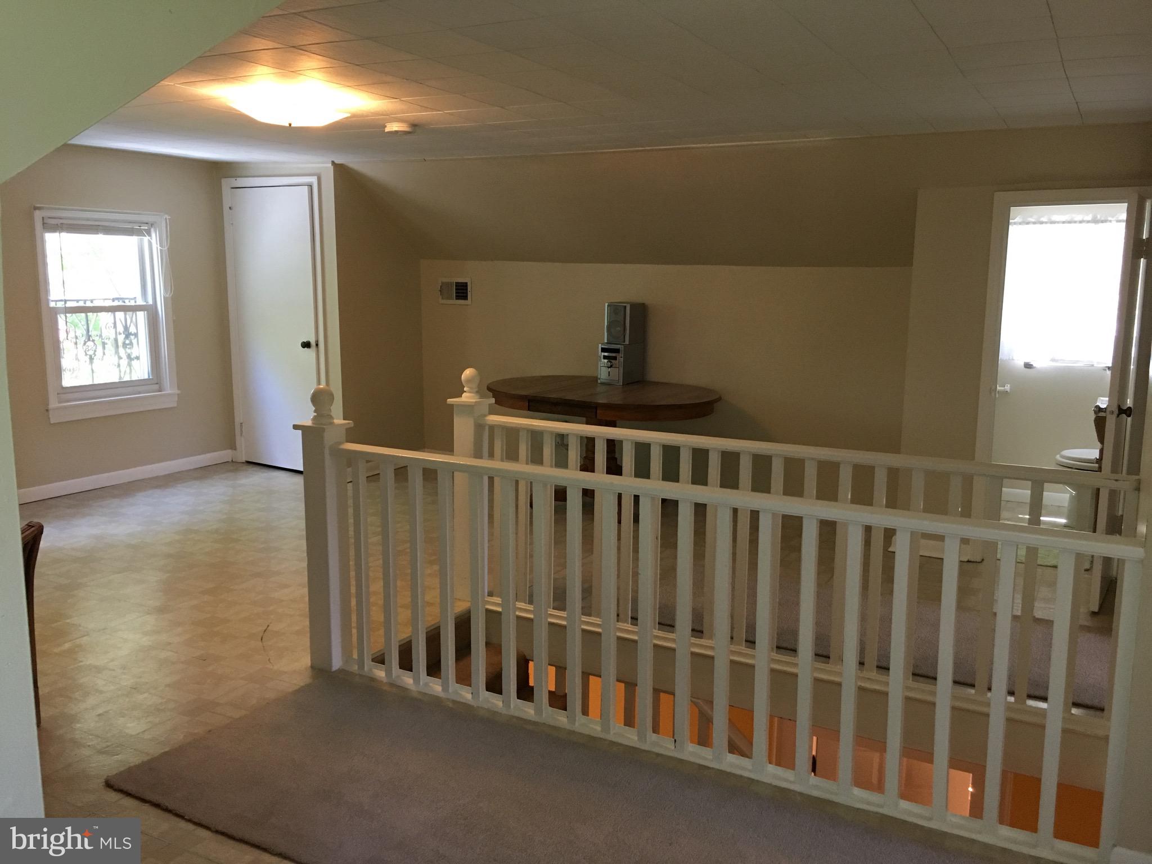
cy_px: 432
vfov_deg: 48.2
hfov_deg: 61.7
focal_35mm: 29
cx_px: 576
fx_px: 965
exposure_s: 1/30
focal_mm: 4.15
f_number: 2.2
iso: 125
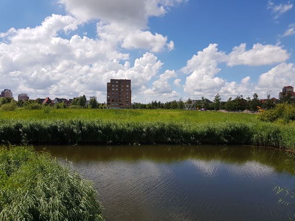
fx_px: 222
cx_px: 148
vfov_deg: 53.1
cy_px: 110
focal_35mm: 26
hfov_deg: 67.3
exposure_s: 1/3232
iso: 40
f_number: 1.7
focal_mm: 4.2
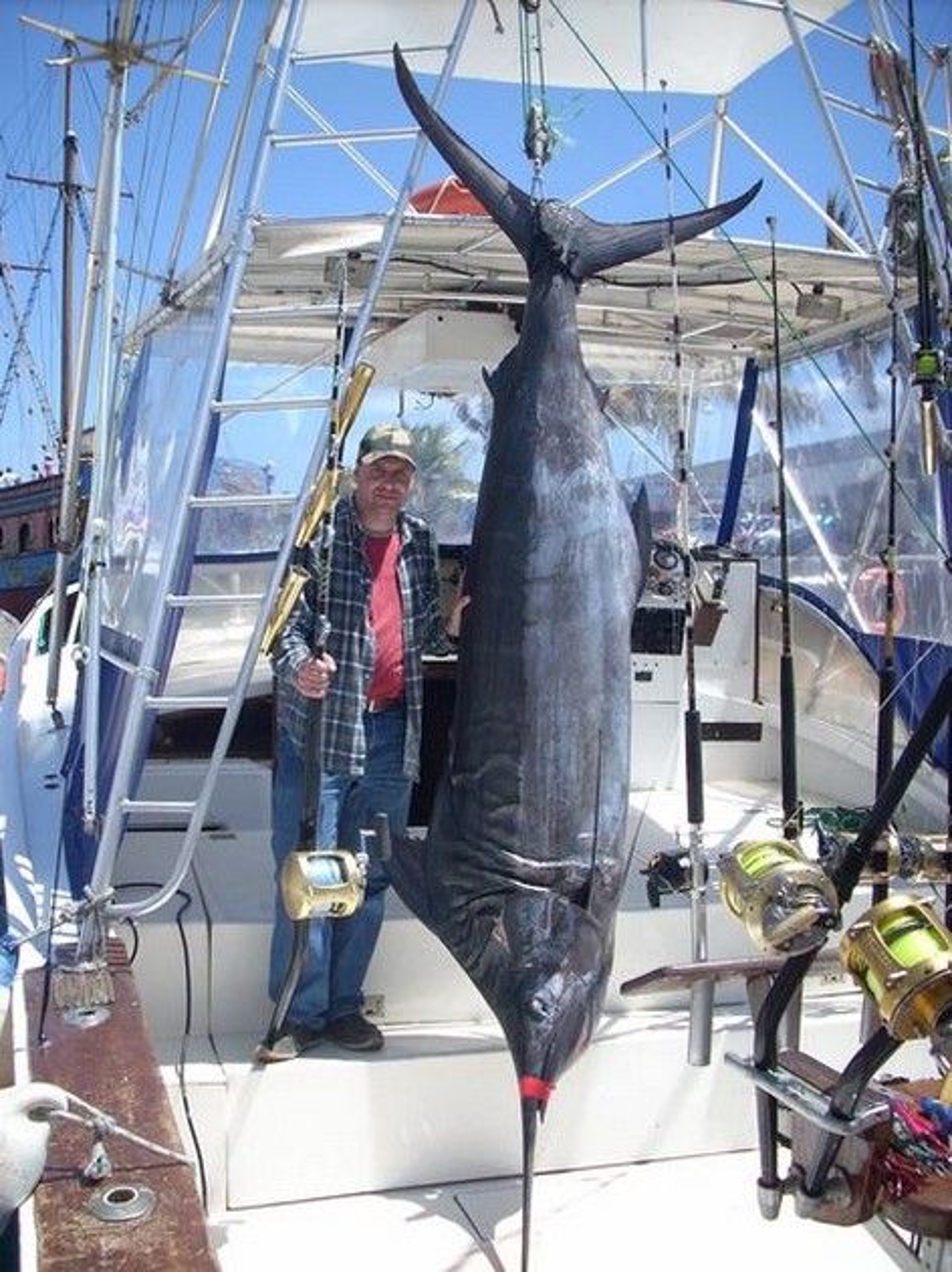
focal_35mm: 37
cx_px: 476
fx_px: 1358
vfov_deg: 50.2
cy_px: 636
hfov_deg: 38.6
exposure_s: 1/210
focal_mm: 6.2
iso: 64
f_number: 5.6
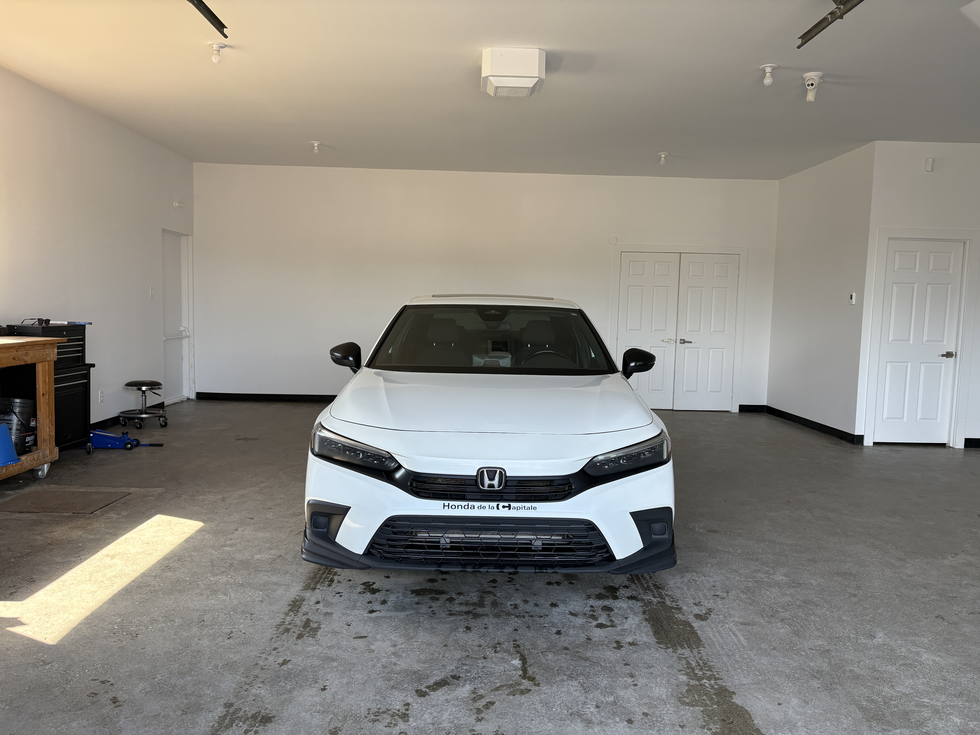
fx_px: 736
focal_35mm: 26
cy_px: 368
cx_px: 490
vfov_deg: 53.1
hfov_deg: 67.3
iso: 80
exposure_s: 1/230
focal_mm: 5.96
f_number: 1.6
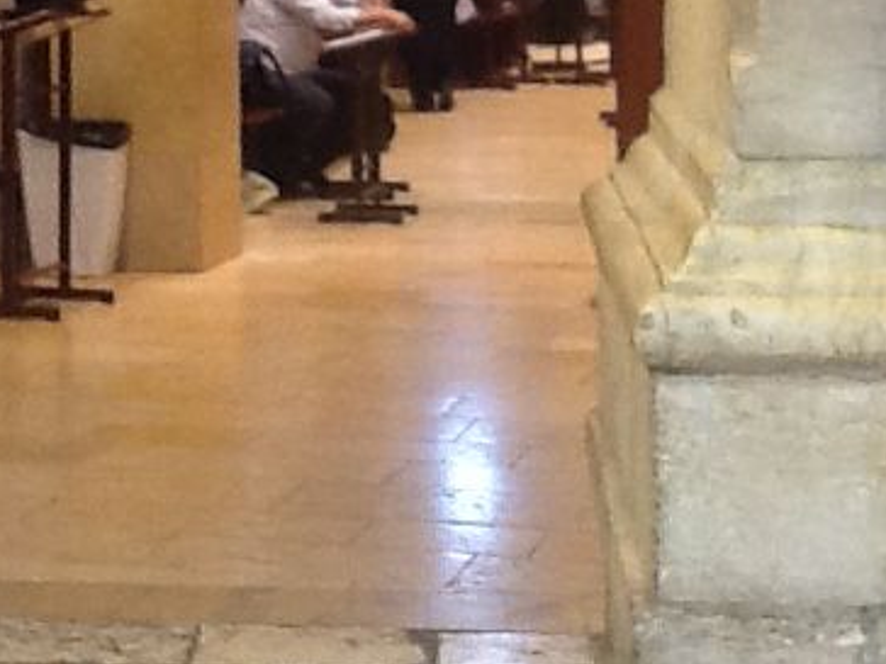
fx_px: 2969
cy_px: -202
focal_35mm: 116
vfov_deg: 12.4
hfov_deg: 16.8
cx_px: 166
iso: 64
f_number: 2.4
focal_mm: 2.03
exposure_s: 1/30
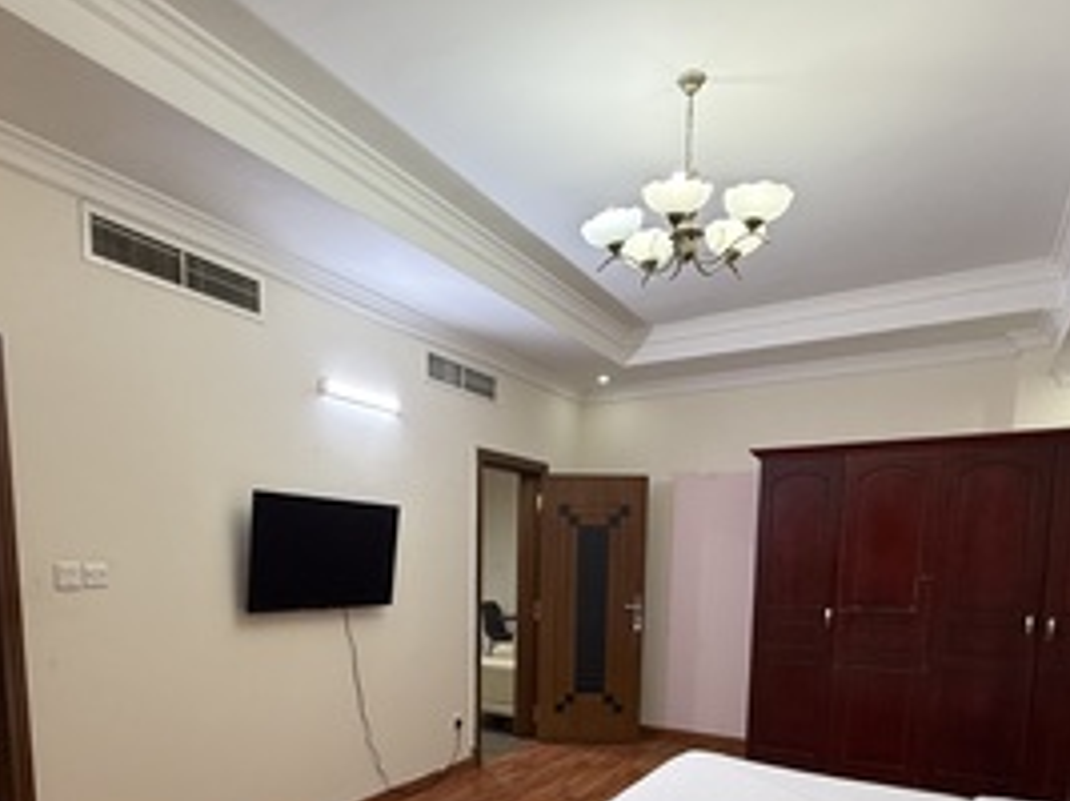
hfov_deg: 71.6
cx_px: 511
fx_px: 742
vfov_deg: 52.7
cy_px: 651
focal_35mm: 24
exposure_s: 1/50
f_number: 2.2
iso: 250
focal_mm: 2.22
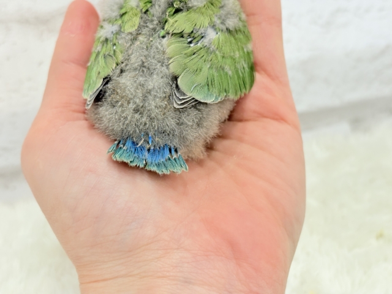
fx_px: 589
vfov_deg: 28.0
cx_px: 196
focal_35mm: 52
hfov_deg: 36.8
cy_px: 147
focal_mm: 5.96
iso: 125
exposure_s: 1/100
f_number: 1.6
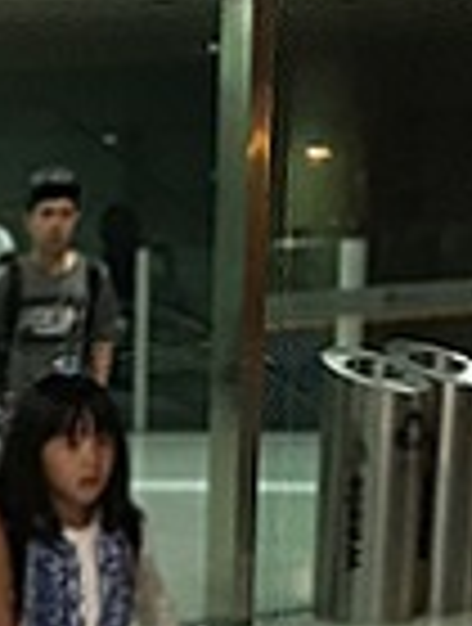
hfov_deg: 11.4
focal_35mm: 123
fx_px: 2226
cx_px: -321
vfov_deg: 14.8
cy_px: 944
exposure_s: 1/17
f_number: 2.2
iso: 250
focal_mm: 4.15
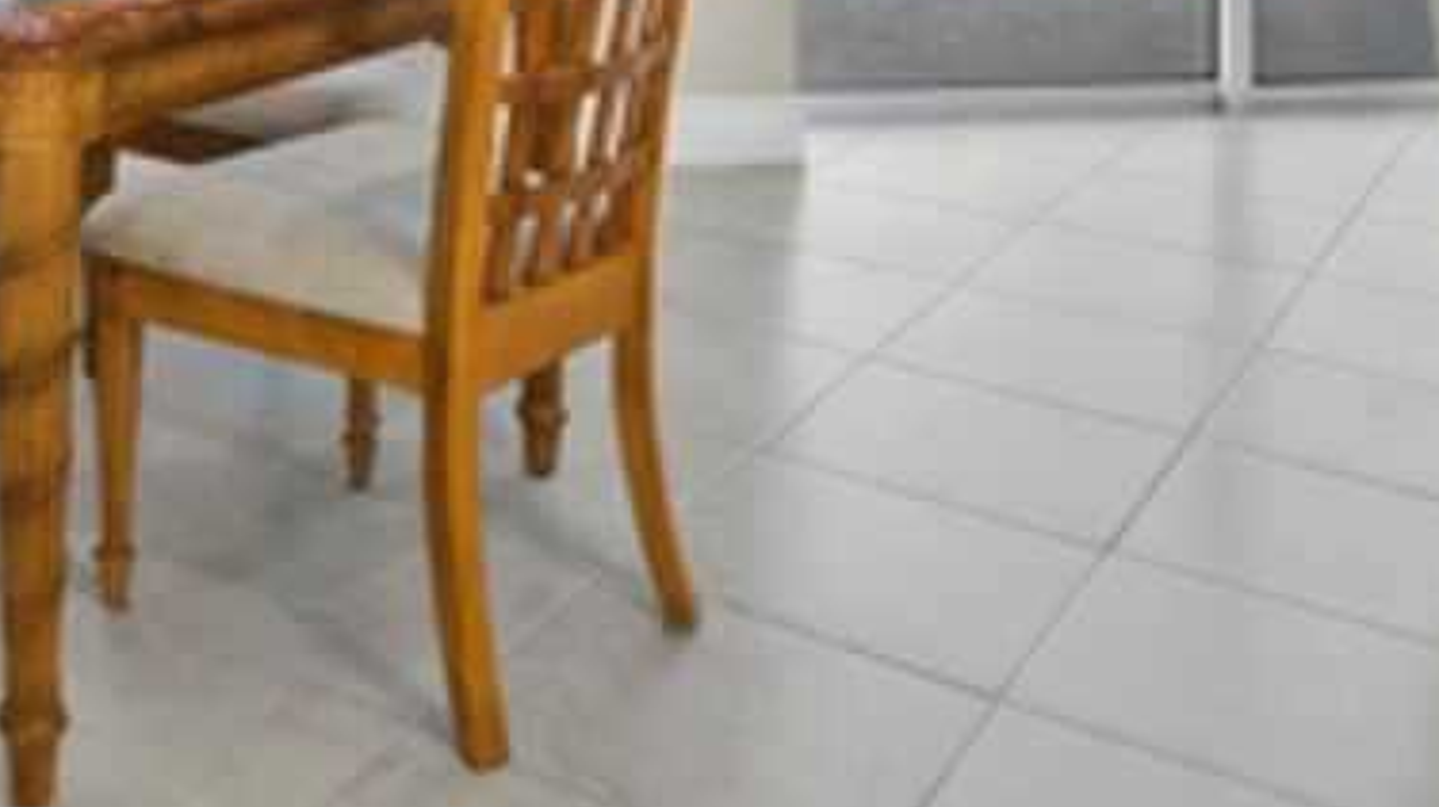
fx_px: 1983
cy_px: -474
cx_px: 80
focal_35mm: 52
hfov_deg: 36.7
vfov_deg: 19.4
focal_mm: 7
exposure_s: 1/2.5
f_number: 11
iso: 400
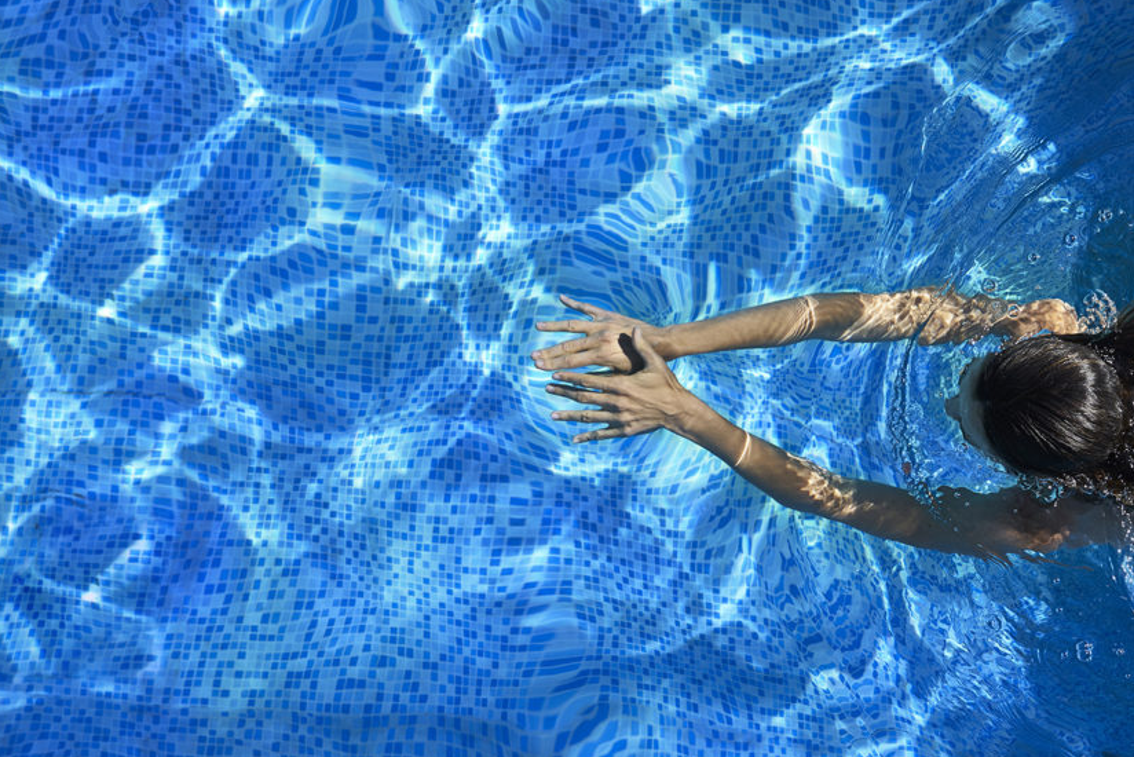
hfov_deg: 47.1
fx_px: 1292
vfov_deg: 32.7
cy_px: 396
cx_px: 687
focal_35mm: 41
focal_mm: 33
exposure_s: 1/400
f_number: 7.1
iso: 100
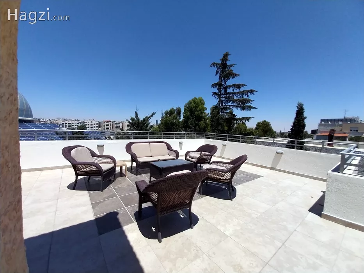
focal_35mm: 13
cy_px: 136
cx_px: 182
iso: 74
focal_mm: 1.3
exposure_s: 1/4240
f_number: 2.2
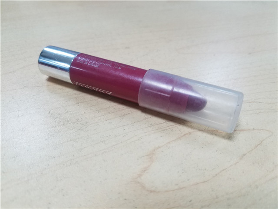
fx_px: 209
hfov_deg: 67.3
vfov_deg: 53.1
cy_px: 104
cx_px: 139
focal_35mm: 26
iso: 160
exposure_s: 1/33
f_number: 1.7
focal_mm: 4.2
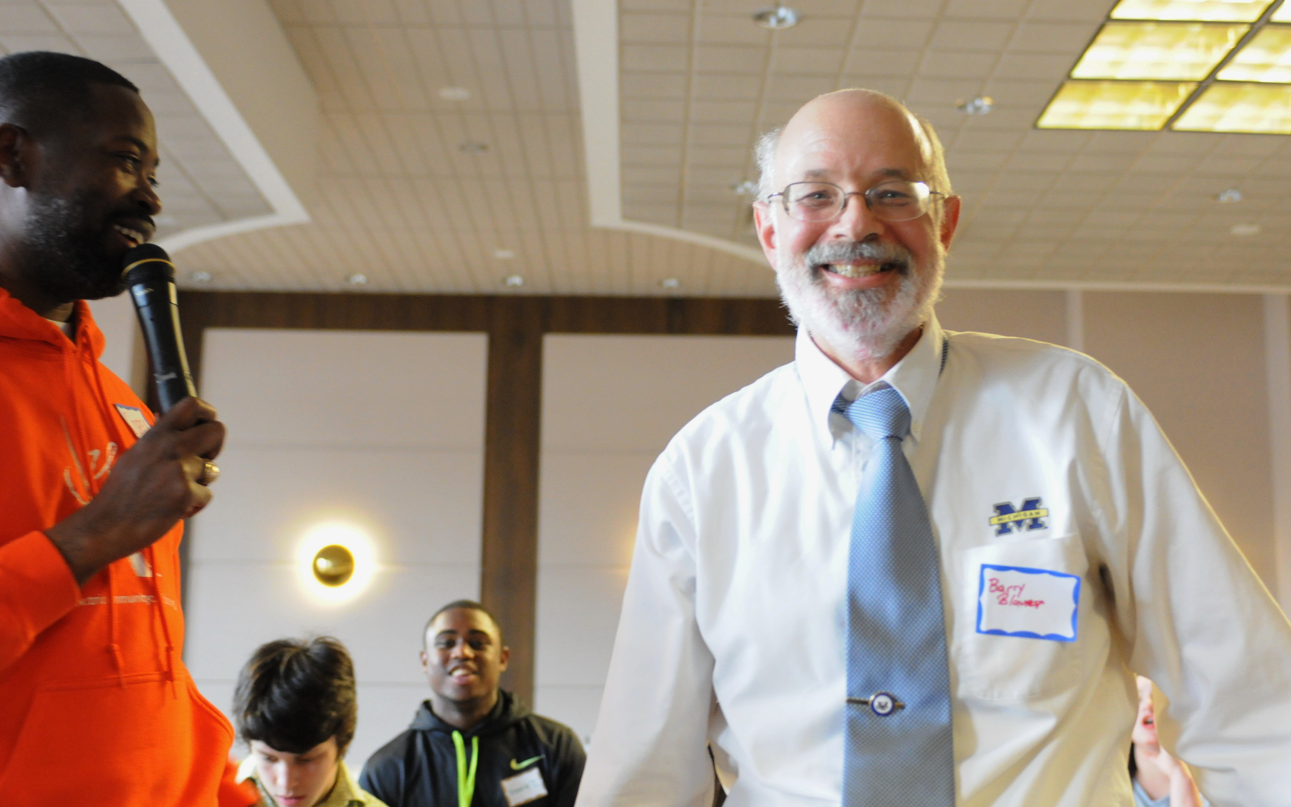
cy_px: 366
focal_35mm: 46
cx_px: 690
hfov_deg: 43.5
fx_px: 1618
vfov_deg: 28.0
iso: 2000
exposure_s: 1/80
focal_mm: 28
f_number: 2.8
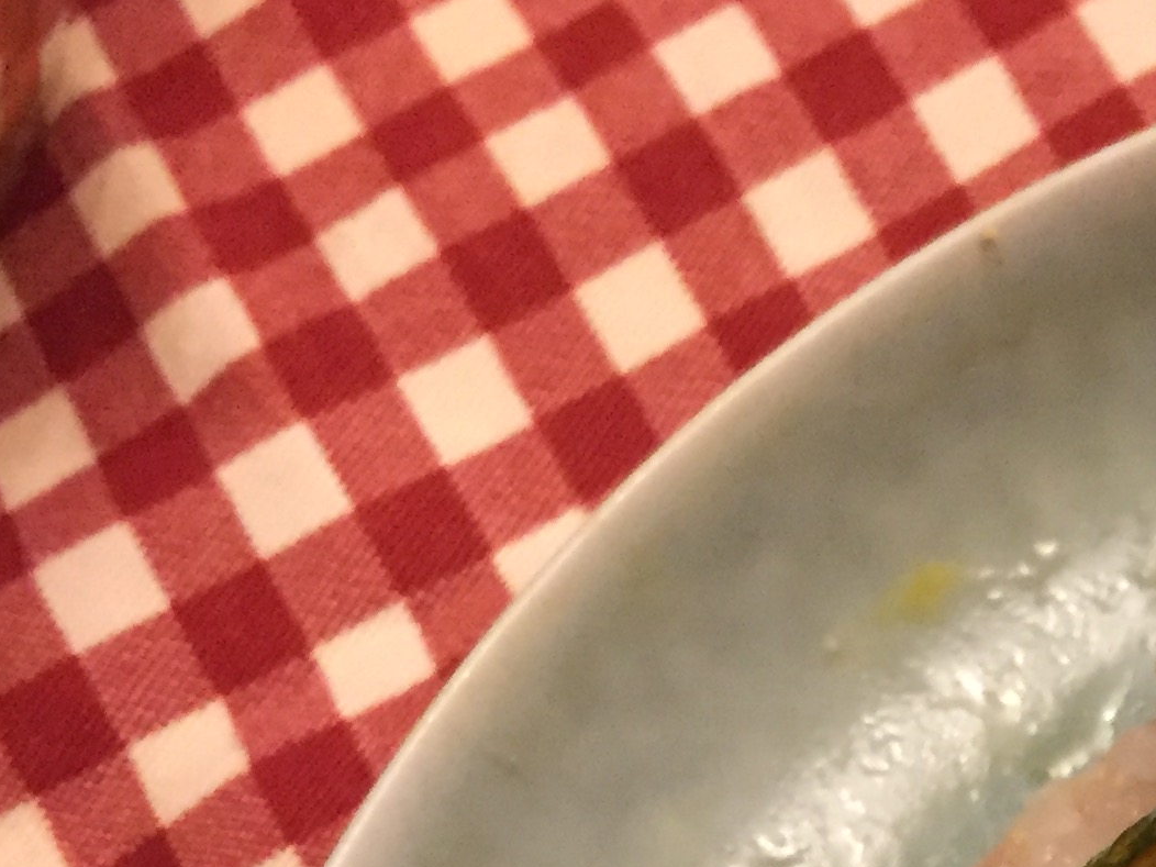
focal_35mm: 90
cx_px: 1297
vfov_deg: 15.3
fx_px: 3006
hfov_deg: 20.7
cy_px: 1275
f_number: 2.2
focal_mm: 4.15
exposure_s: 1/15
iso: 250
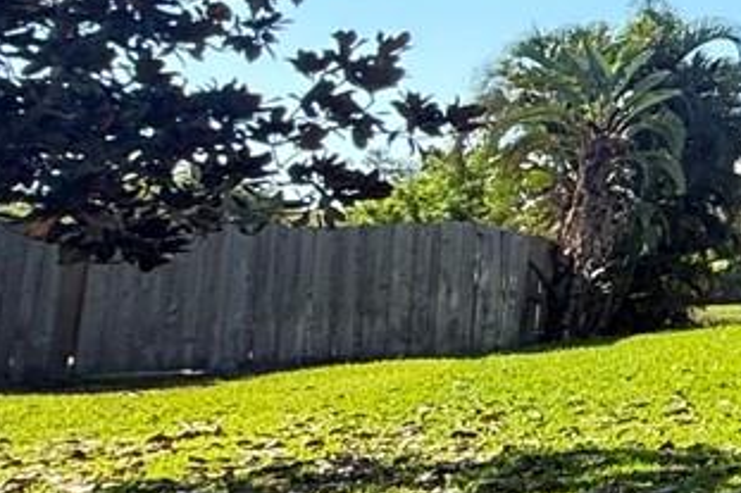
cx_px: 1739
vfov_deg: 17.8
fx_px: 1543
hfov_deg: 15.5
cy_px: 26
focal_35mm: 75
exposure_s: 1/461
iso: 50
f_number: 2.2
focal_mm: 2.22
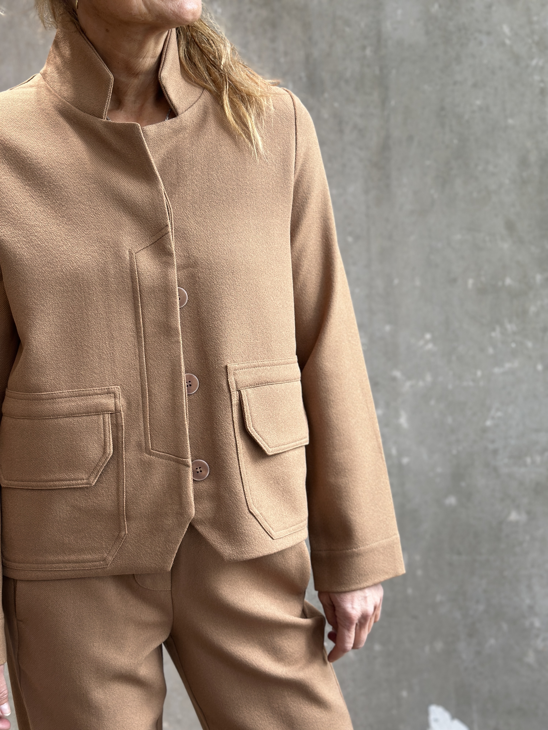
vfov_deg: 39.7
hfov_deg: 30.3
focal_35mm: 48
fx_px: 1013
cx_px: 274
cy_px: 365
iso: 100
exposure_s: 1/100
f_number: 1.78
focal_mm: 6.86
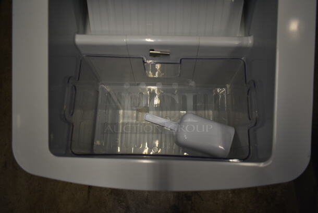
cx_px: 159
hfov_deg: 67.3
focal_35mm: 27
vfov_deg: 48.0
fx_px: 239
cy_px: 106
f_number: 3.5
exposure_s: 1/30
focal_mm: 18
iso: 180
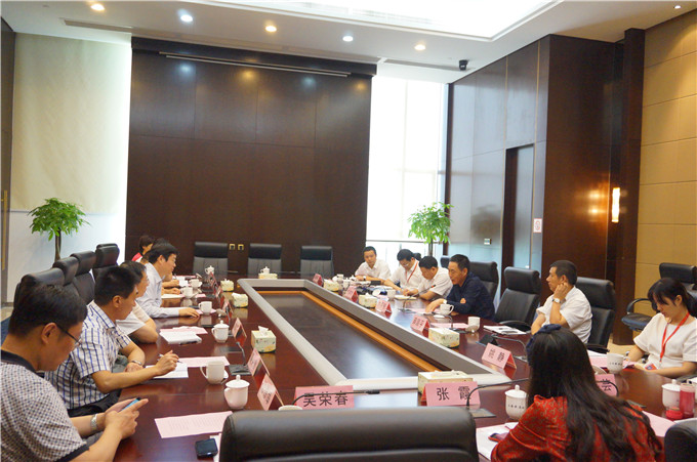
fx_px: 580
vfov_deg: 43.5
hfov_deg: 62.0
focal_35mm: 30
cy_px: 231
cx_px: 348
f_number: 4
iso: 3200
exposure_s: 1/125
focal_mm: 20
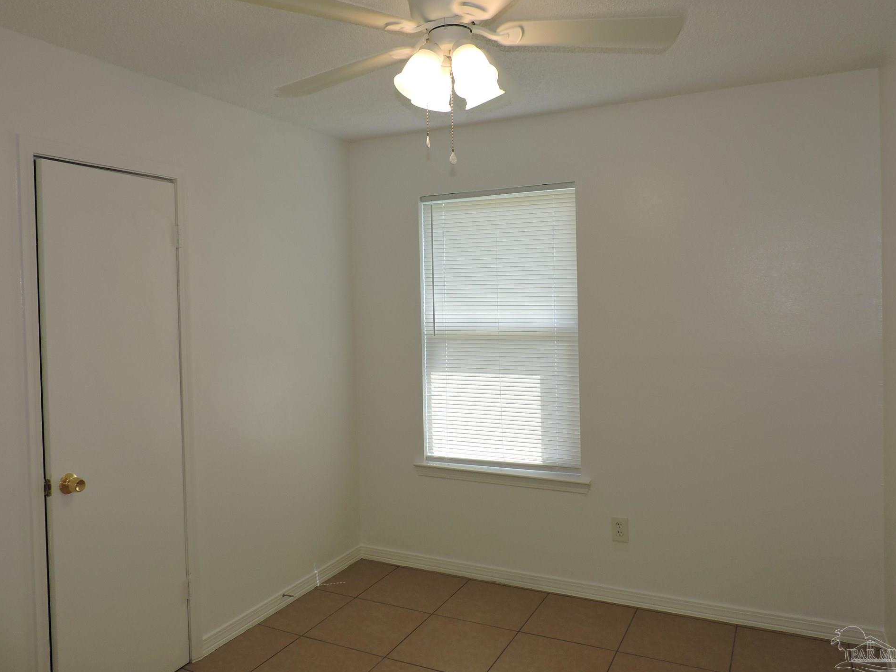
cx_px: 430
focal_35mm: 26
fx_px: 673
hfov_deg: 67.3
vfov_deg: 53.0
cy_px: 314
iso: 100
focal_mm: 4.3
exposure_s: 1/100
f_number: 3
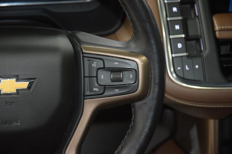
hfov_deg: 19.5
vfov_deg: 13.0
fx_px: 677
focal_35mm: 105
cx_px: 116
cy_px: 77
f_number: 4.5
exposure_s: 1/30
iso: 2200
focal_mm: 70
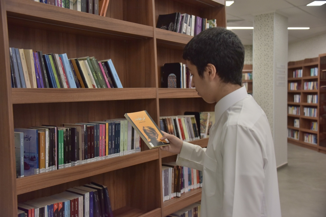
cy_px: 108
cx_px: 163
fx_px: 362
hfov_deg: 48.5
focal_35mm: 40
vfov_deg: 33.4
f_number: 4
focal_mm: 40
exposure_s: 1/250
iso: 1400
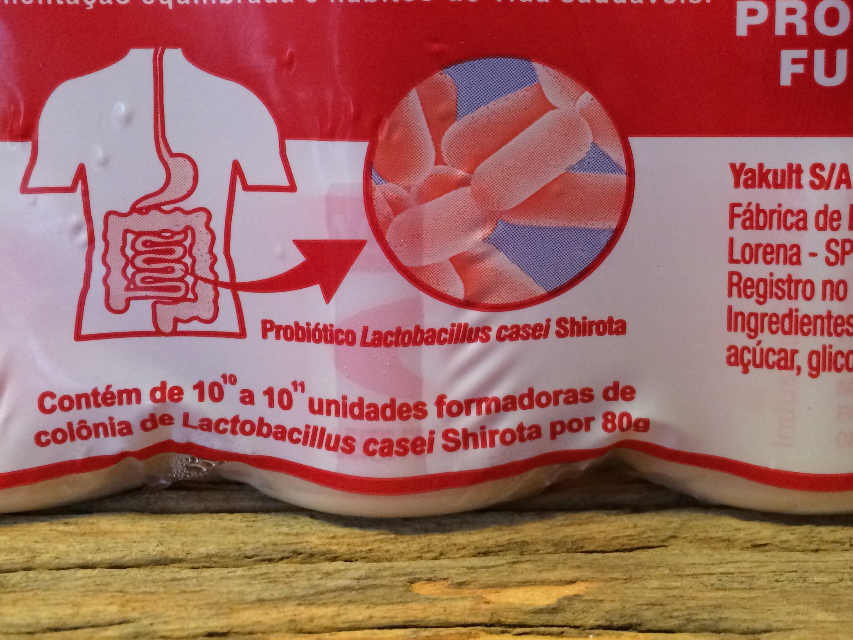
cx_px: 573
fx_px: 1158
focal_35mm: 47
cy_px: 145
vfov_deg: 30.3
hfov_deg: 39.9
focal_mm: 4.12
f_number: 2.2
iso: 250
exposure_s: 1/30
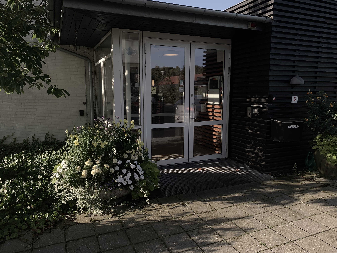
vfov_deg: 53.1
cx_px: 168
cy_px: 126
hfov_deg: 67.3
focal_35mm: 26
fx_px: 253
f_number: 1.8
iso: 25
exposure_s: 1/570
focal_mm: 4.25
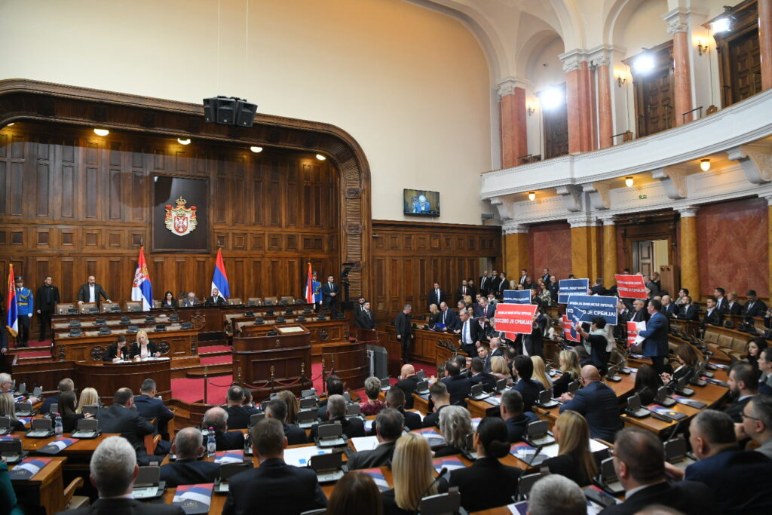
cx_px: 386
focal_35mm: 24
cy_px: 258
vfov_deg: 53.1
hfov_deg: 73.7
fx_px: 515
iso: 3200
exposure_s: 1/320
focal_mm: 24
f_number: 4
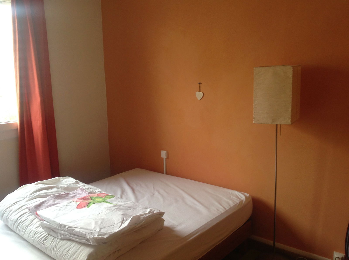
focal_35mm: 35
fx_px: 352
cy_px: 130
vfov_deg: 40.6
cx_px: 174
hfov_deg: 52.7
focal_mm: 4.28
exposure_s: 1/15
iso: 64
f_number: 2.4
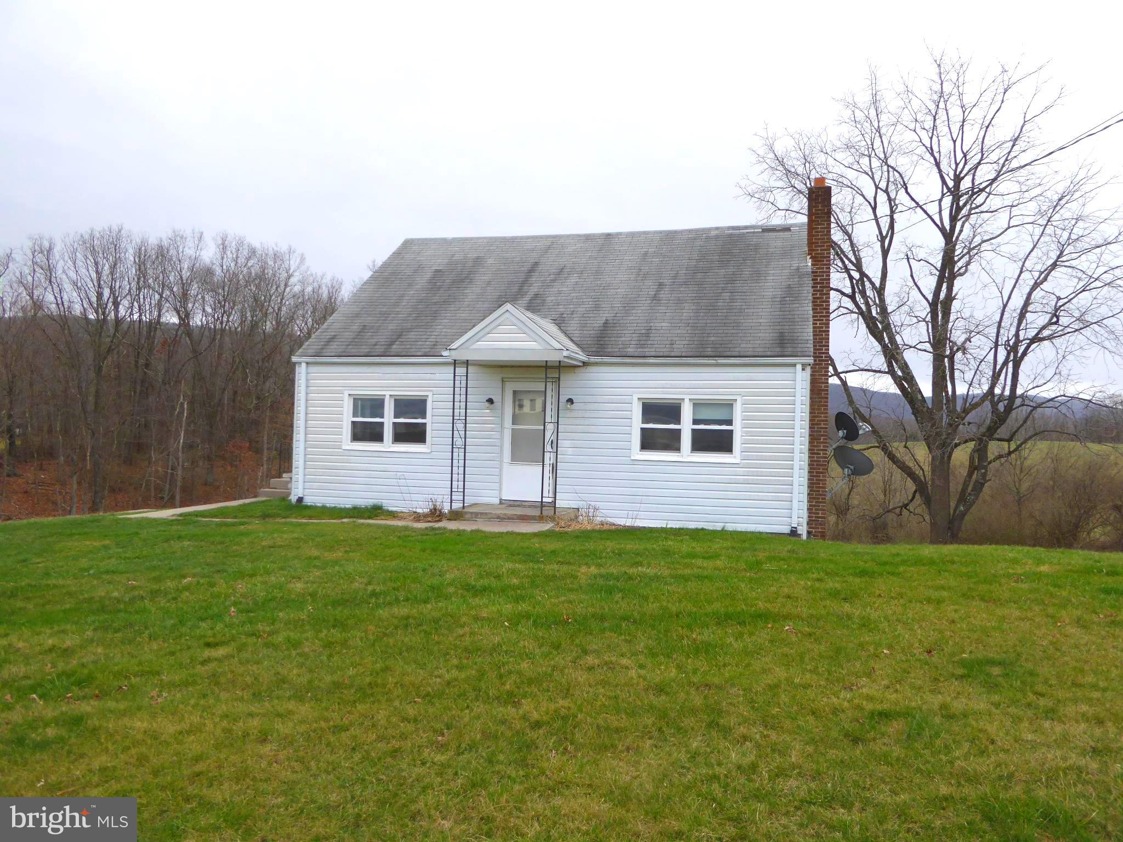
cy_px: 421
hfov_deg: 71.6
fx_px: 779
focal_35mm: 24
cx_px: 562
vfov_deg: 56.8
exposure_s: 1/60
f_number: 3.5
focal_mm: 4.3
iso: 100
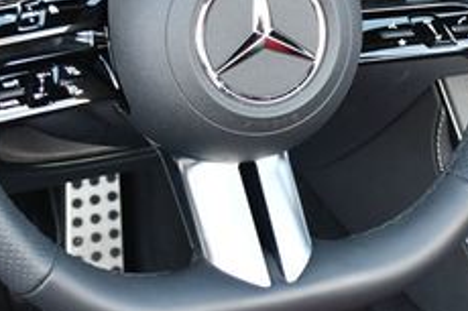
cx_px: 433
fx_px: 1884
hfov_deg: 14.0
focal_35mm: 145
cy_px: 43
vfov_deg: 9.4
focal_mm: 26
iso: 800
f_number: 4.2
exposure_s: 1/160
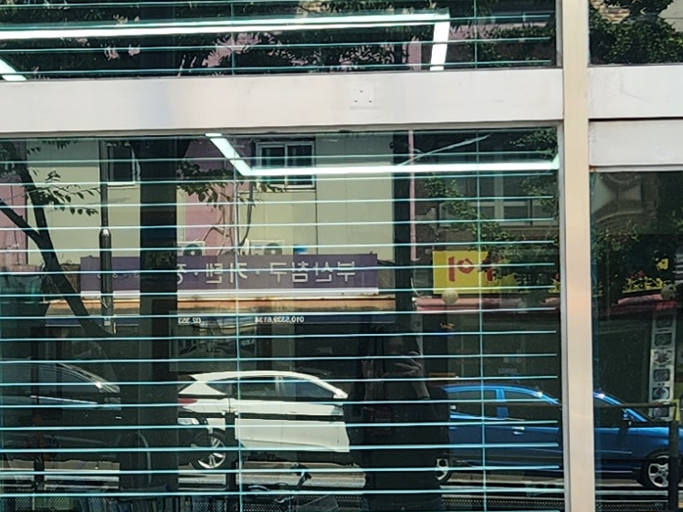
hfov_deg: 16.0
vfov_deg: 12.0
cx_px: 242
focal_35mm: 123
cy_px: 277
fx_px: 2427
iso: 20
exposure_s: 1/284
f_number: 1.8
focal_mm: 5.4
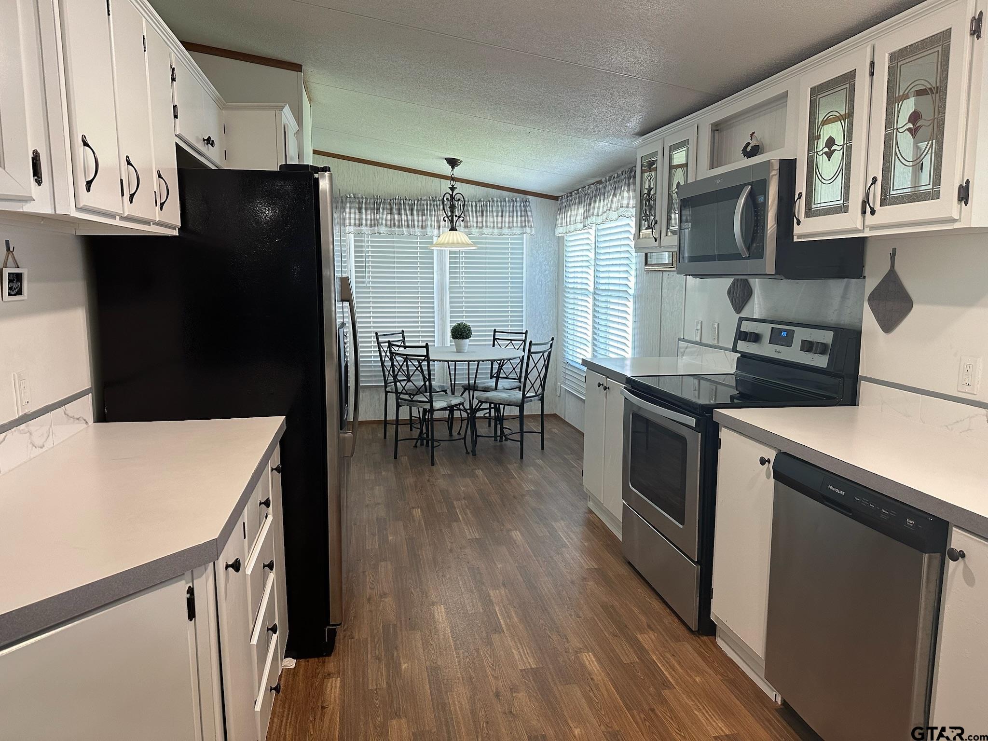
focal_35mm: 24
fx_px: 685
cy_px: 370
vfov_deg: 56.8
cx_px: 494
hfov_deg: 71.6
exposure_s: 1/120
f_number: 1.78
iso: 200
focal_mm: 6.86
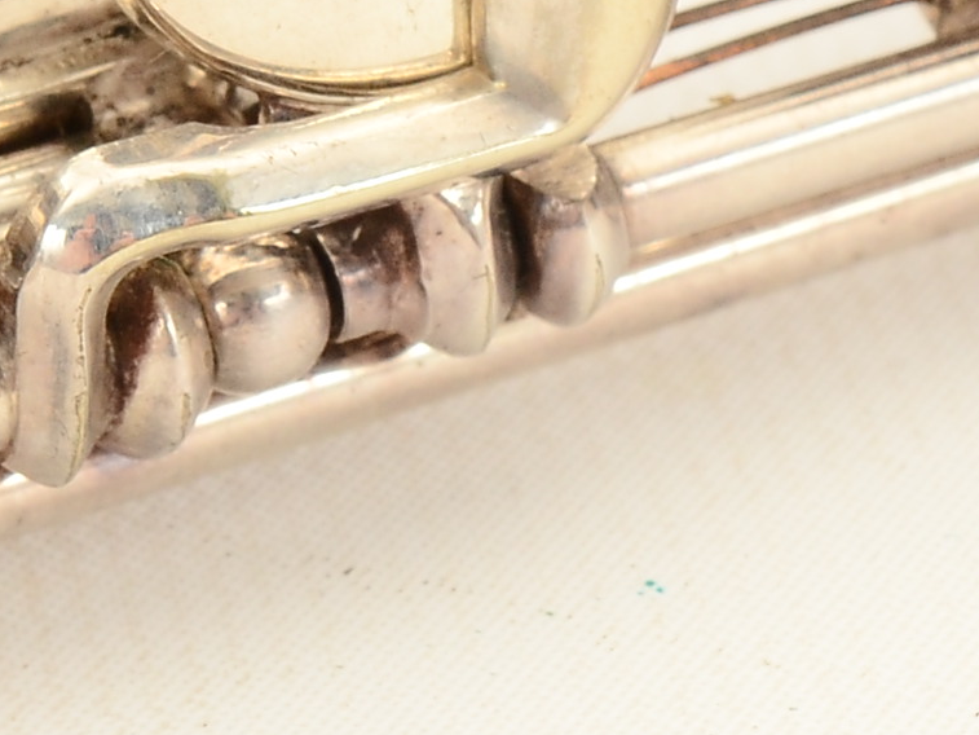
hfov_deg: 5.1
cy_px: 137
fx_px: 10928
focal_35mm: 386
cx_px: -719
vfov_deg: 3.8
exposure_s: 1/60
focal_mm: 55
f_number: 13
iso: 320
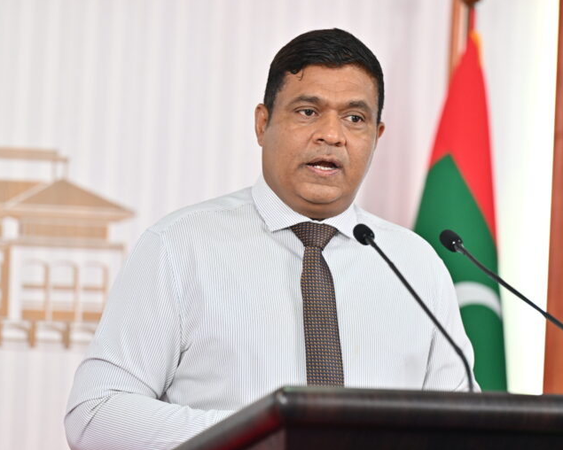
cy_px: 225
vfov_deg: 6.8
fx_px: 3782
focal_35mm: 227
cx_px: 293
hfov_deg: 8.5
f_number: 4
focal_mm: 200
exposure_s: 1/200
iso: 1600
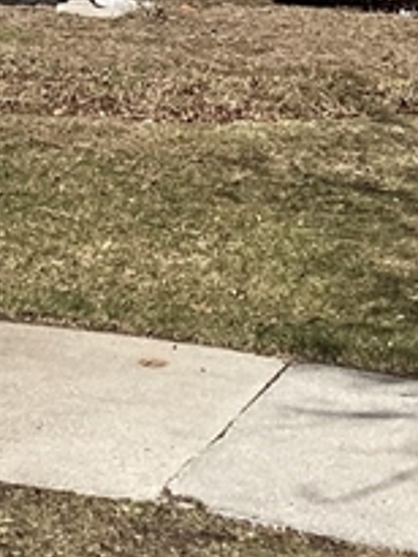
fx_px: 1866
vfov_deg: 15.4
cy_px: -329
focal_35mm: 116
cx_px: -182
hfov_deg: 12.3
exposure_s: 1/1852
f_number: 2.4
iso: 25
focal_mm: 3.3
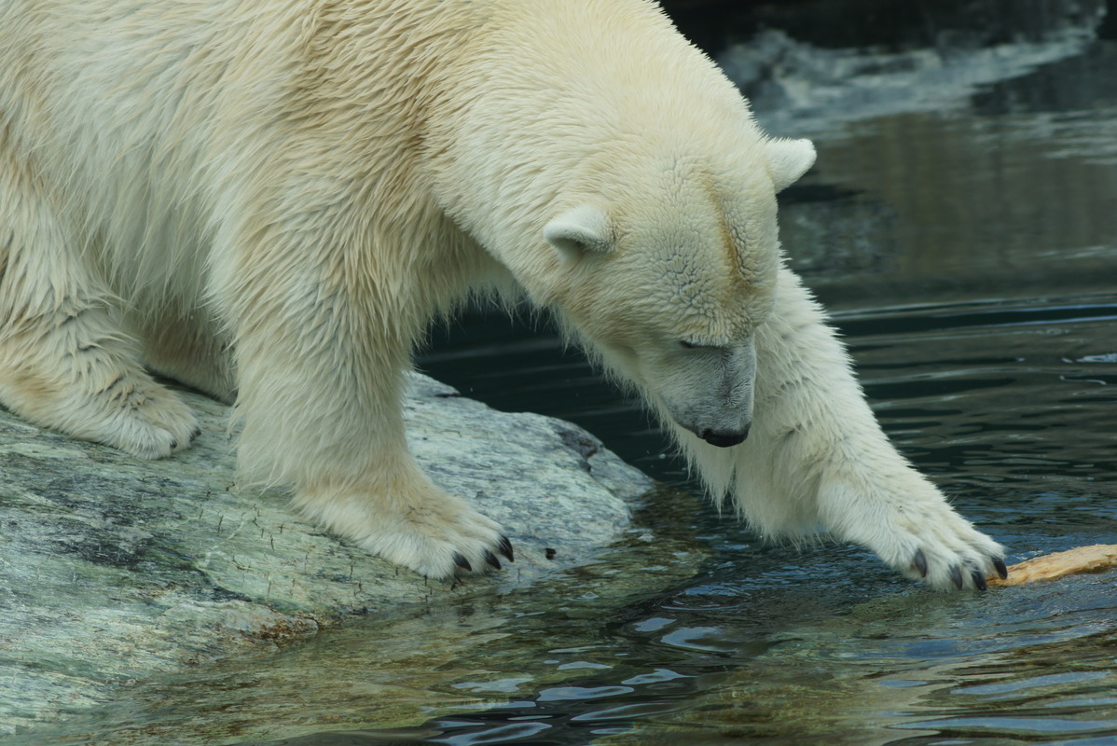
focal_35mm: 195
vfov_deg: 7.1
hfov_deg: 10.5
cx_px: 558
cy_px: 373
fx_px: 6053
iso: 200
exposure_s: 1/500
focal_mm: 130
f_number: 6.3
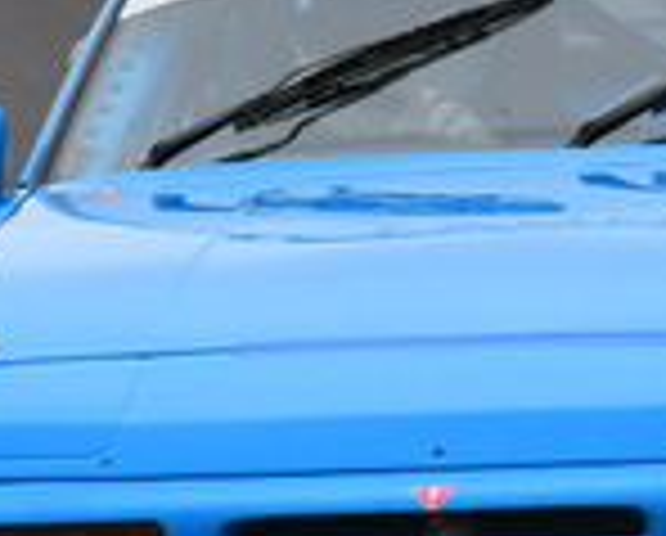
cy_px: -275
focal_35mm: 3796
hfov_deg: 0.5
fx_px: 74971
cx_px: 770
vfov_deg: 0.4
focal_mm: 500
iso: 640
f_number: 10
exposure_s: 1/640
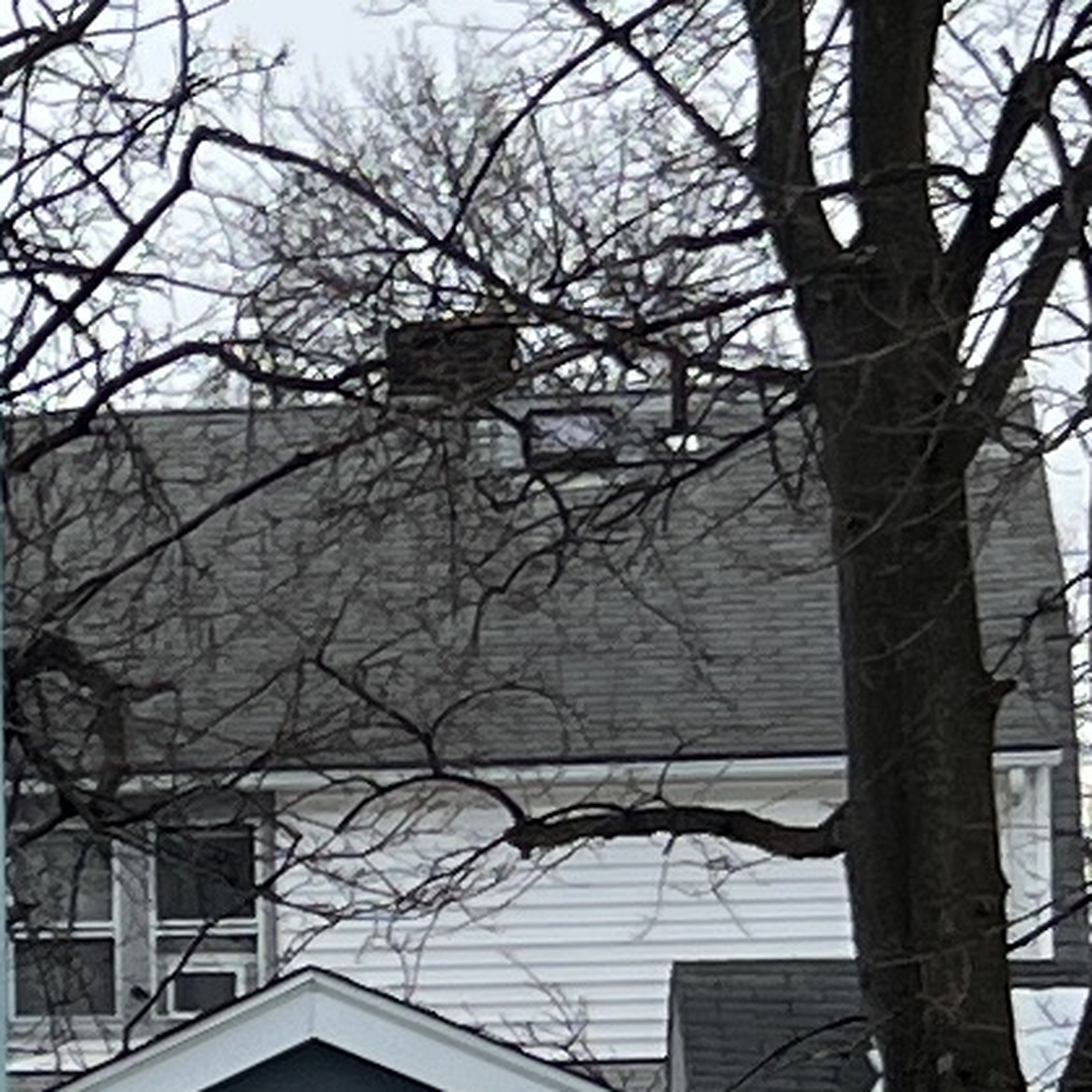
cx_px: -1559
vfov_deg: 7.9
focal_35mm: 221
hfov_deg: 7.4
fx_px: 7888
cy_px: 1066
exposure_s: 1/1068
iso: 50
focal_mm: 5.7
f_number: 1.5
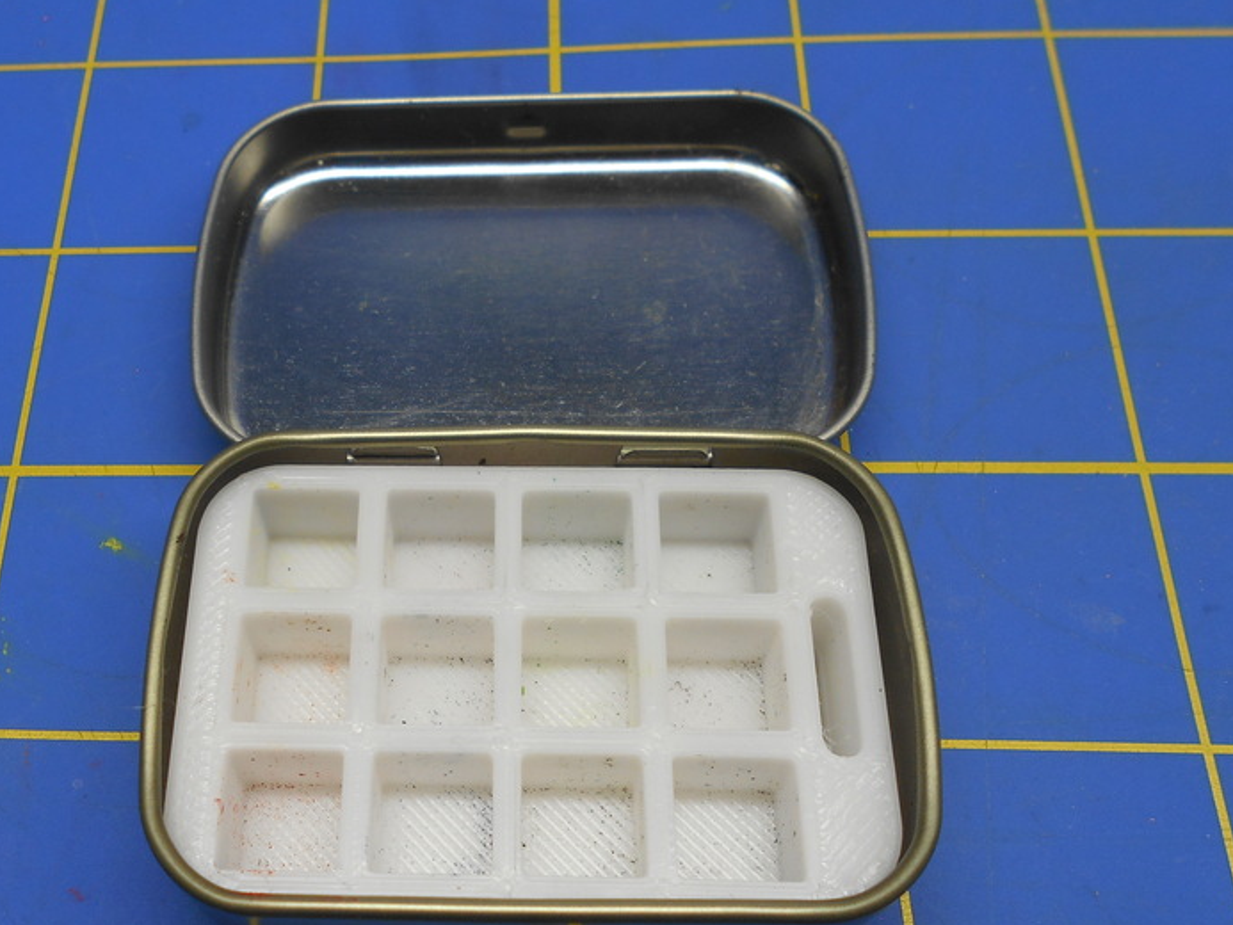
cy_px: 535
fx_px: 1283
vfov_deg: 39.6
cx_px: 416
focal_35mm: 36
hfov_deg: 50.5
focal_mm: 4.6
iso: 80
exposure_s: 1/160
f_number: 3.2
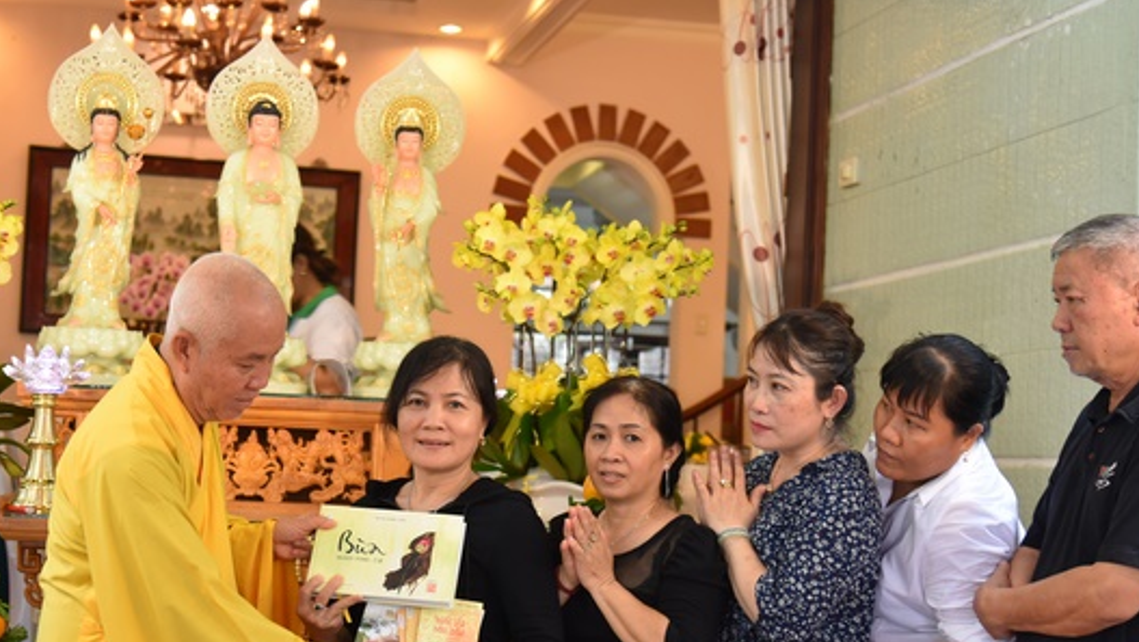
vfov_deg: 19.4
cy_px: 426
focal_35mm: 62
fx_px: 1873
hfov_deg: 33.8
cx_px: 538
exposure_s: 1/60
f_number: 4
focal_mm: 48
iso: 1000
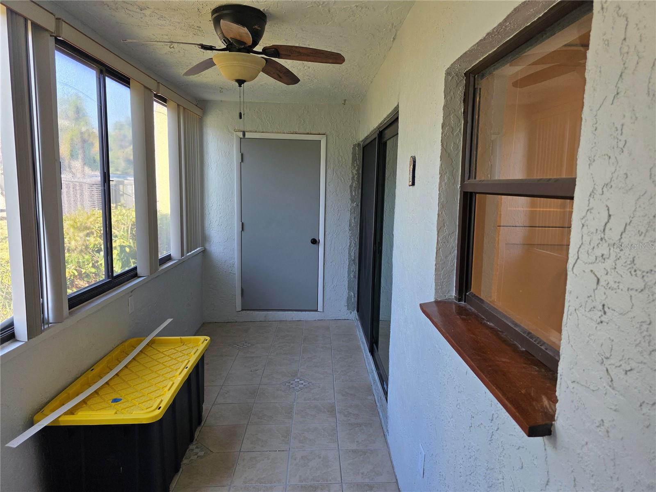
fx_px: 436
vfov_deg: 58.9
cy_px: 246
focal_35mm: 23
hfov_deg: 73.9
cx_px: 328
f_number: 1.7
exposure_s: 1/180
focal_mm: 6.3
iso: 50
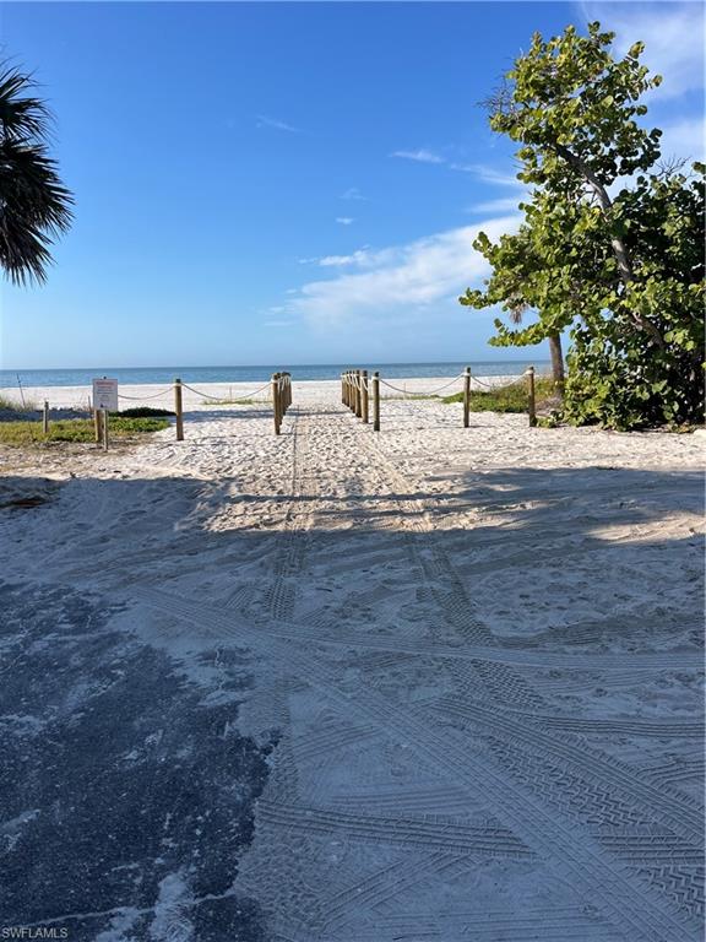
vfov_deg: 67.3
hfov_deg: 53.1
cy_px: 471
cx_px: 353
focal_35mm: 26
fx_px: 707
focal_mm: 5.1
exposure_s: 1/3521
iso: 50
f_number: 1.6
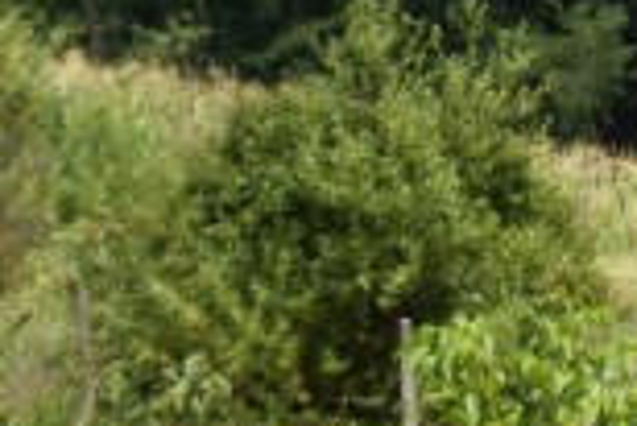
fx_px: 13212
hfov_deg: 2.7
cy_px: -786
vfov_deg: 1.8
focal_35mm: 746
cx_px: 1555
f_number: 5.8
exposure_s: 1/250
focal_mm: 24.4
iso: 80
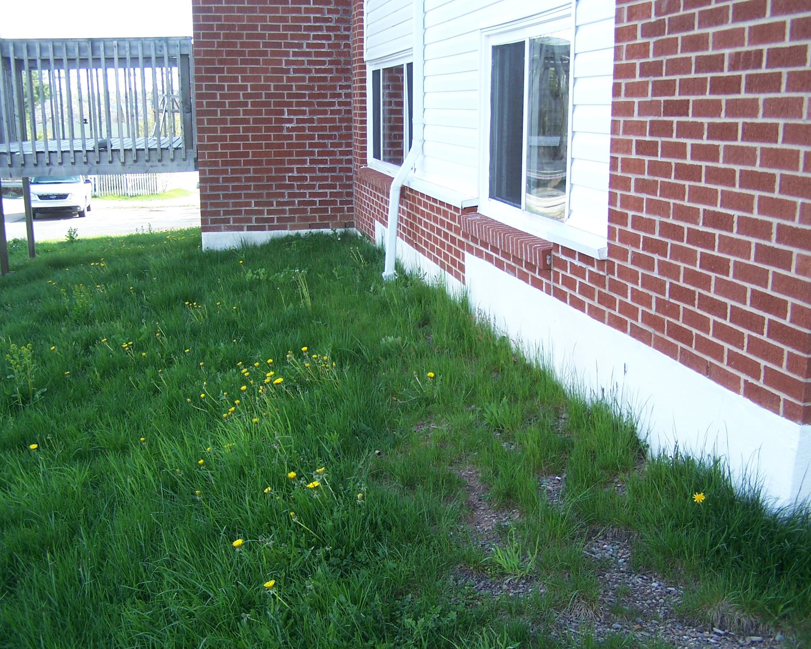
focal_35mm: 40
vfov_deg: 37.3
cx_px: 420
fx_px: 960
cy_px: 324
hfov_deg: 45.8
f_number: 2.8
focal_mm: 6.3
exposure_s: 1/125
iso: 80
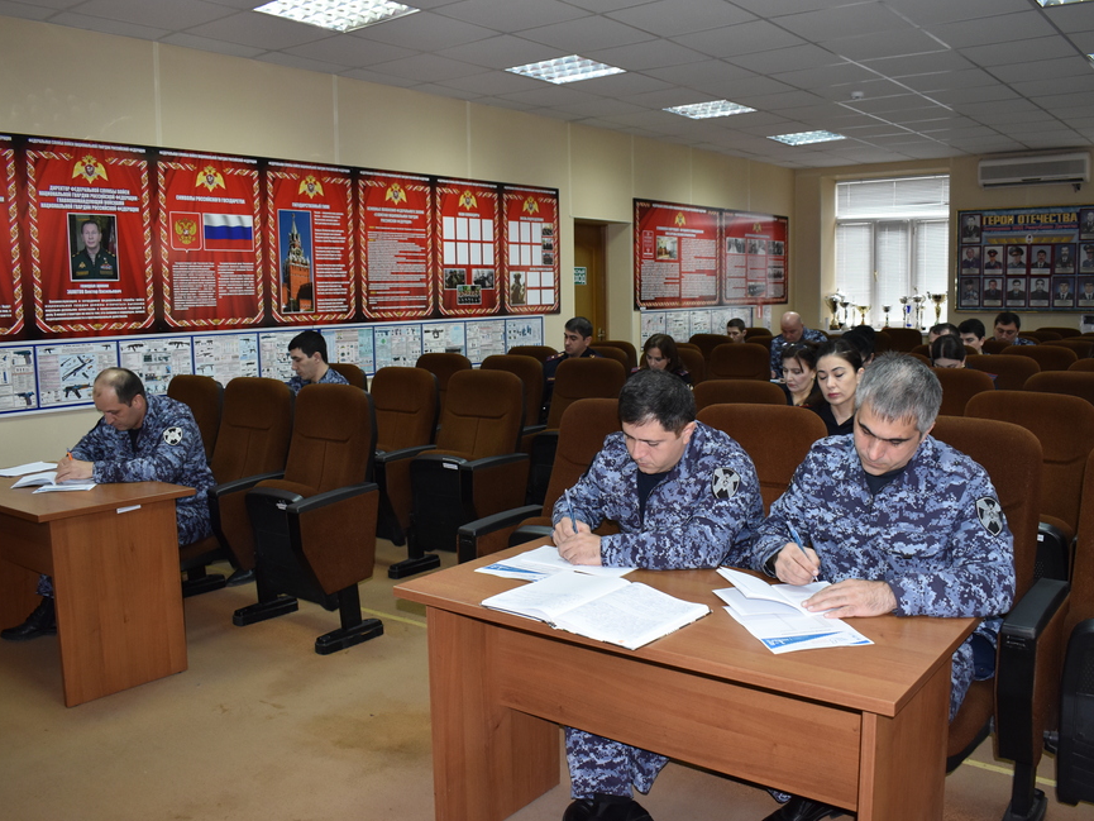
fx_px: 948
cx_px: 575
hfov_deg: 59.9
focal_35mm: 30
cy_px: 410
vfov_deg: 46.8
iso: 800
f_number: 4.5
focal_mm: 18
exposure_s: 1/80
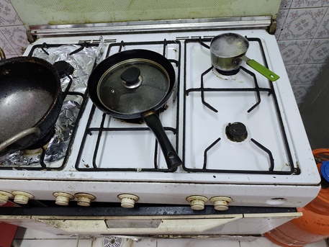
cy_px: 124
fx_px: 228
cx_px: 164
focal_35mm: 24
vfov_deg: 56.8
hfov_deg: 71.6
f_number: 1.6
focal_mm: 5.84
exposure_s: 1/60
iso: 400
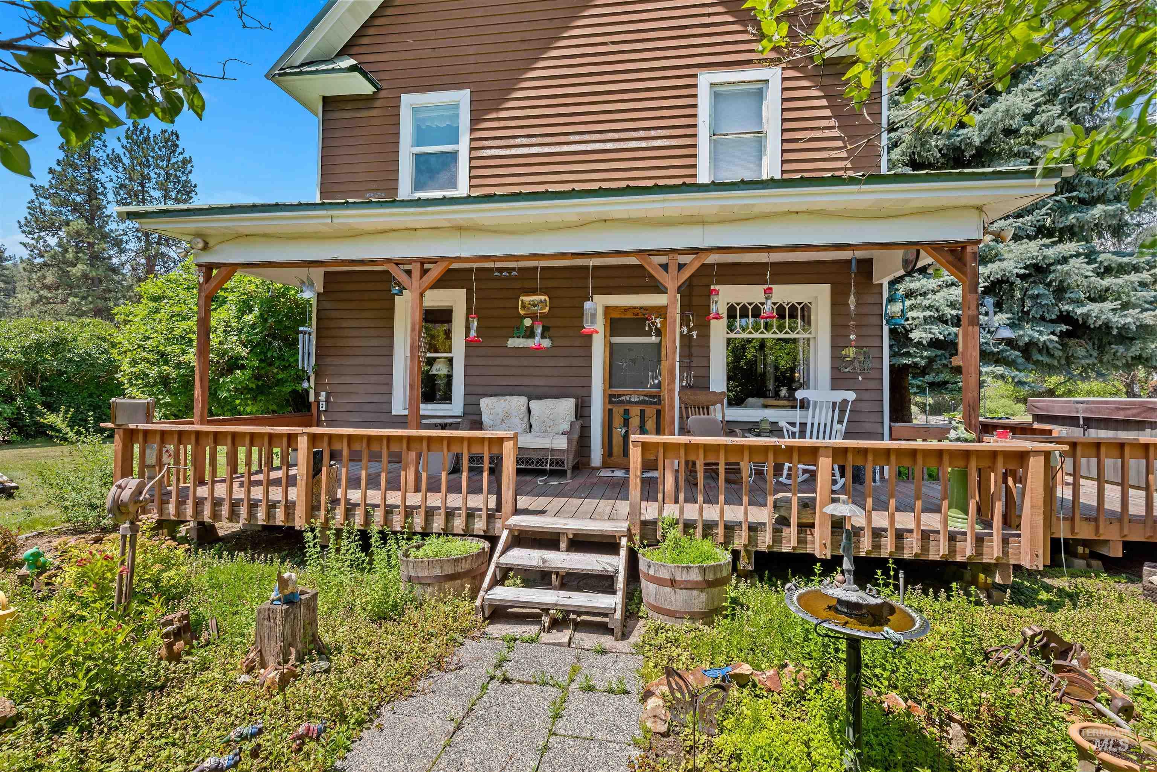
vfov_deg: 77.4
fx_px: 482
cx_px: 578
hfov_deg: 100.4
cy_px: 386
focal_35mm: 15
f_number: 11
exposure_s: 1/125
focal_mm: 15
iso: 320
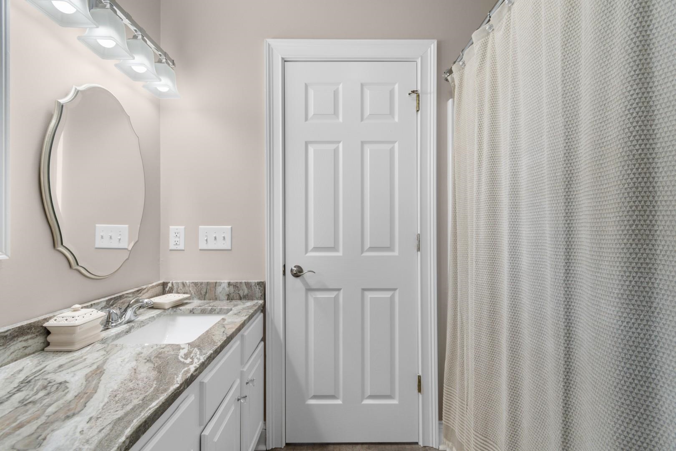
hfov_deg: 100.4
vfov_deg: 77.3
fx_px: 282
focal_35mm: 15
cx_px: 338
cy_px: 226
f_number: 4.5
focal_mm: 10
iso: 100
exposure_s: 1/20
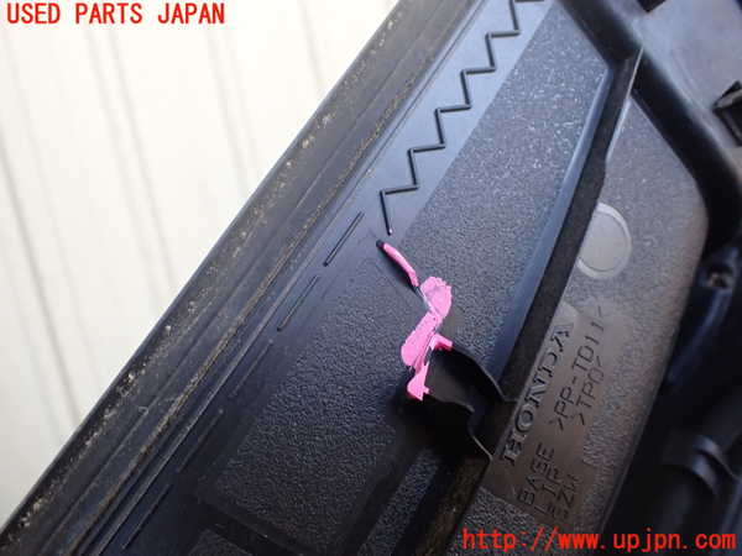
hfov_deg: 60.0
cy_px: 278
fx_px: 643
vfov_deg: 46.8
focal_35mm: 30
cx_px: 371
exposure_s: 1/125
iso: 400
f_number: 2.3
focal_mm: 5.4
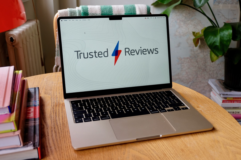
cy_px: 80
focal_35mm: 32
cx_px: 120
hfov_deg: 58.7
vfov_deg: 41.1
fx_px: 214
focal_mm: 21.1
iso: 200
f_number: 4
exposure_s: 1/58
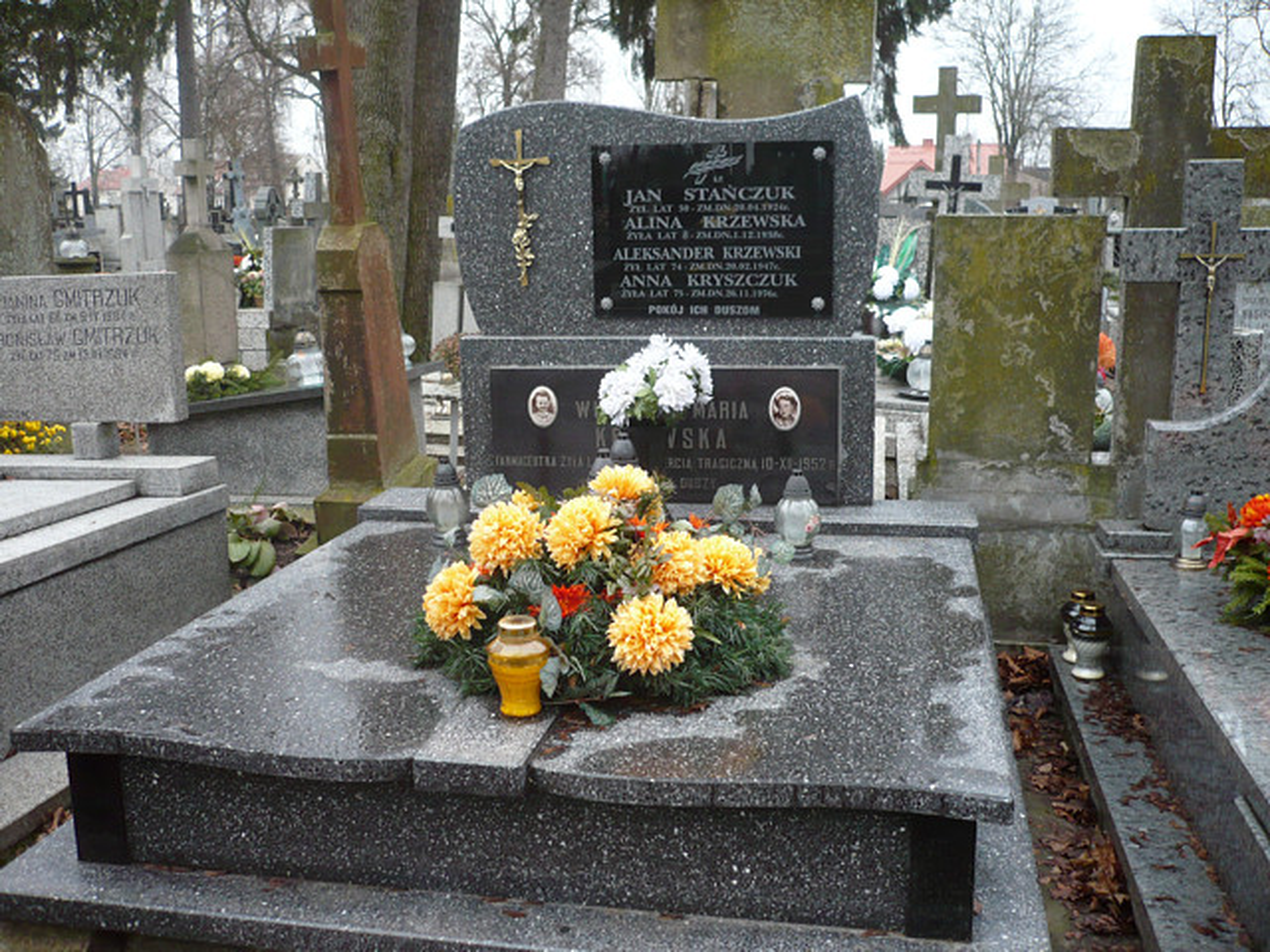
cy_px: 476
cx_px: 635
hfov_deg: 52.6
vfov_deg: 40.7
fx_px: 1284
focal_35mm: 35
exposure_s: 1/30
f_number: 2.8
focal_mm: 5.8
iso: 125
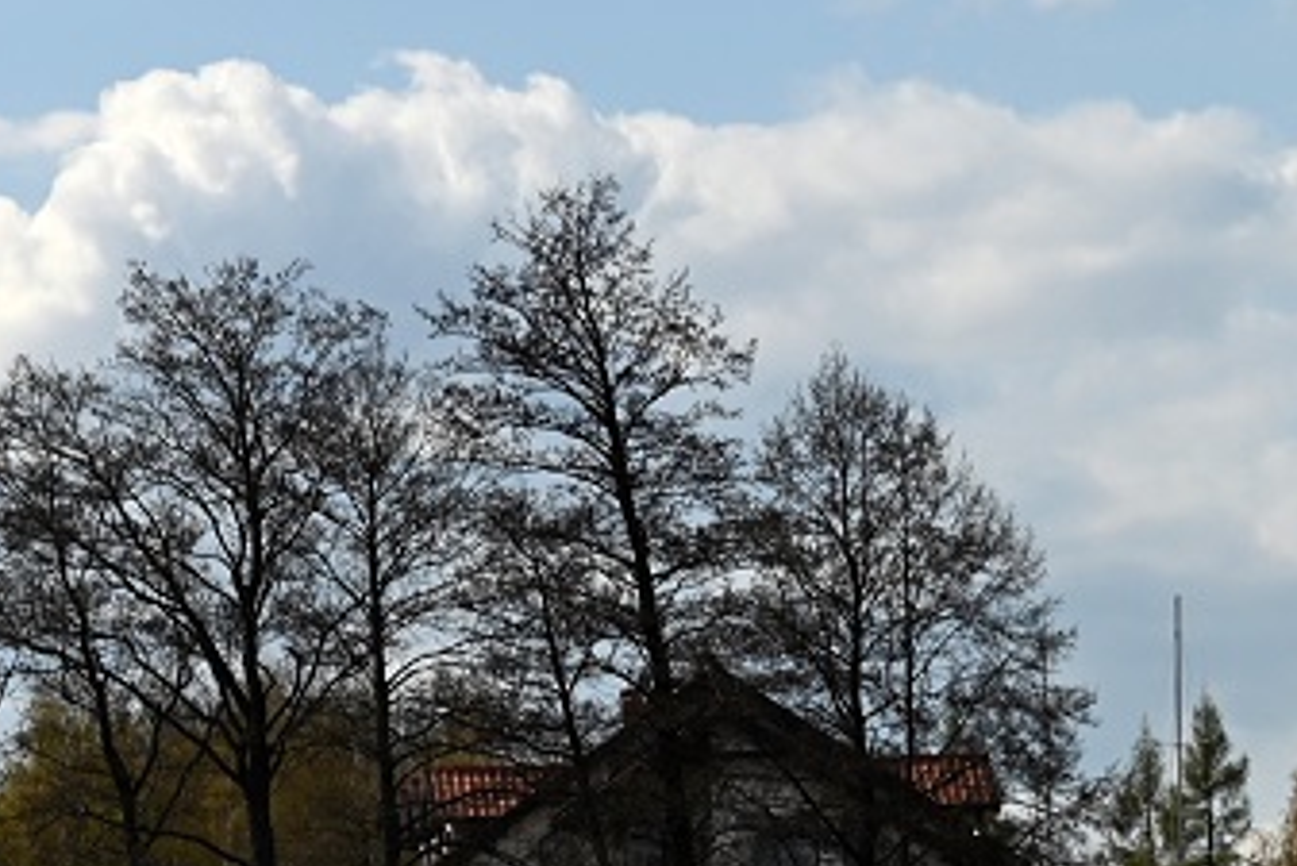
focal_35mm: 334
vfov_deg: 4.1
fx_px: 12038
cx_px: -1293
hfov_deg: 6.0
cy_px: 787
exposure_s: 1/800
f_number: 7.1
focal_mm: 75
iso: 100
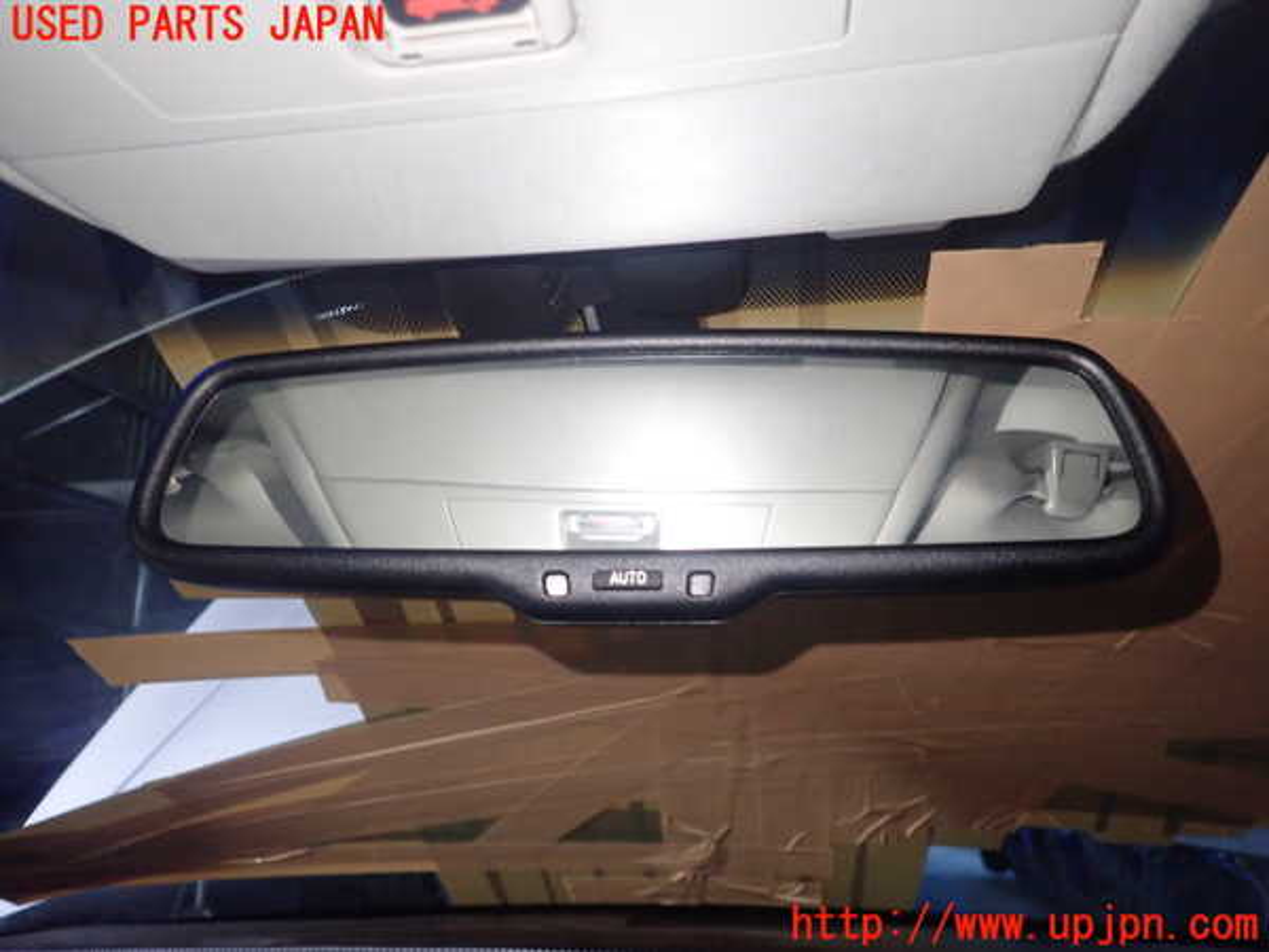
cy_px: 476
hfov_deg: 69.4
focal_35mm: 25
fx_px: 916
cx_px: 634
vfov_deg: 54.9
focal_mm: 4.5
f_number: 2
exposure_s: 1/30
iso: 800
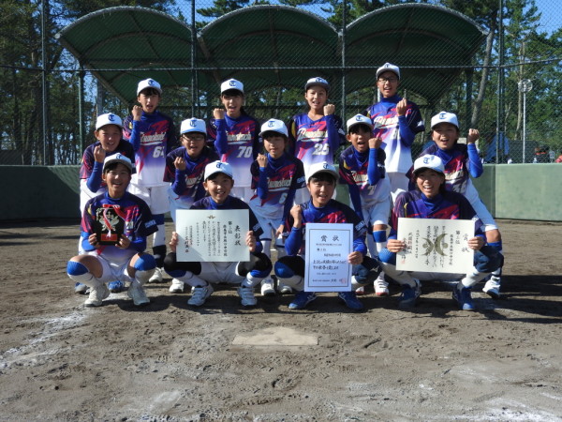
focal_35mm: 40
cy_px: 211
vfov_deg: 36.0
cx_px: 281
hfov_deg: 46.8
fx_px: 649
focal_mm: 7.2
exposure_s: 1/800
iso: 100
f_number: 3.8
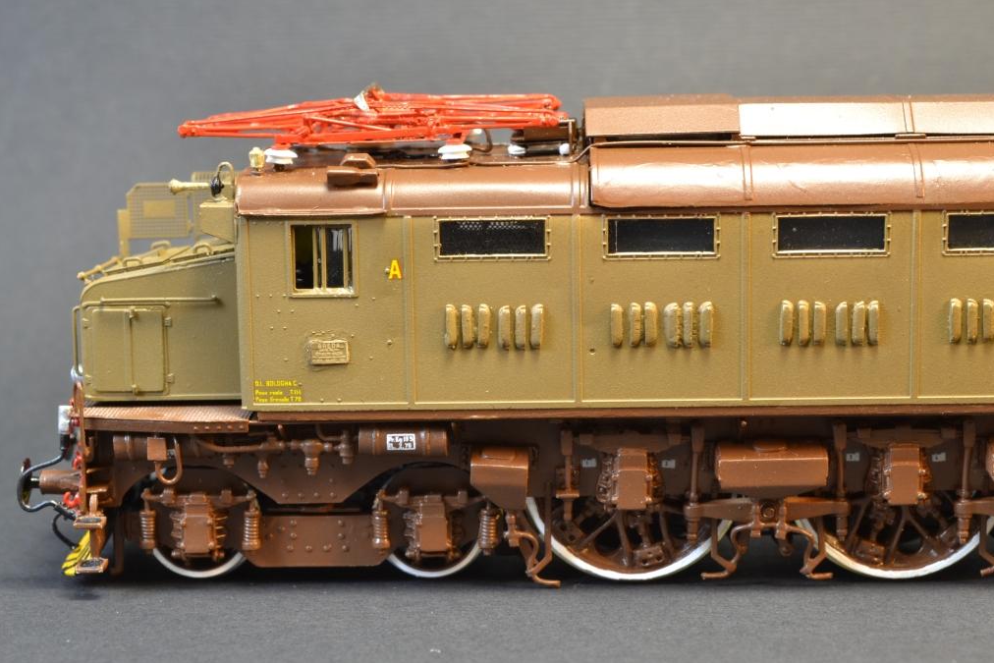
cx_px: 501
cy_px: 334
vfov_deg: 16.4
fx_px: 2306
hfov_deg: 24.3
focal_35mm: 84
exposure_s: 1/10
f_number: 16
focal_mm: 55
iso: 400
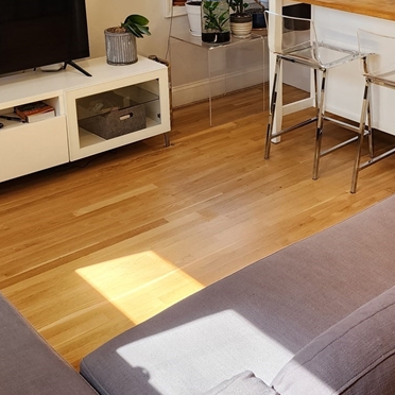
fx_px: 723
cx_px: 294
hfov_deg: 30.1
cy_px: 48
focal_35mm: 56
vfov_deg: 29.4
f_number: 1.8
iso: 100
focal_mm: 6.4
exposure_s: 1/120
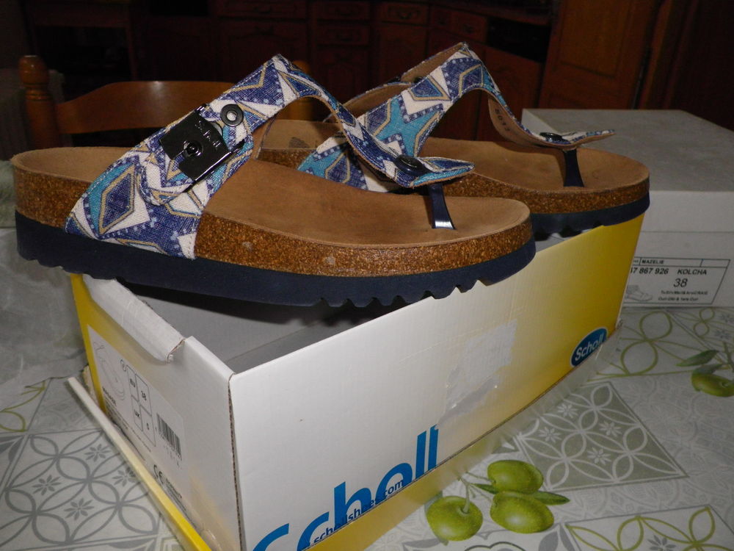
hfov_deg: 63.4
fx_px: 594
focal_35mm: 28
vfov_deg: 49.7
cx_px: 367
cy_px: 276
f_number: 7
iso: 250
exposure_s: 1/60
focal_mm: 4.9
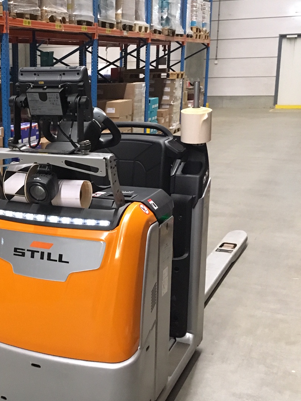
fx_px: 626
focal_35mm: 54
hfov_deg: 25.9
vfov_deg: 35.5
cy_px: 214
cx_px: 12
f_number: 2.2
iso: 250
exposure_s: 1/25
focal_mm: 4.15
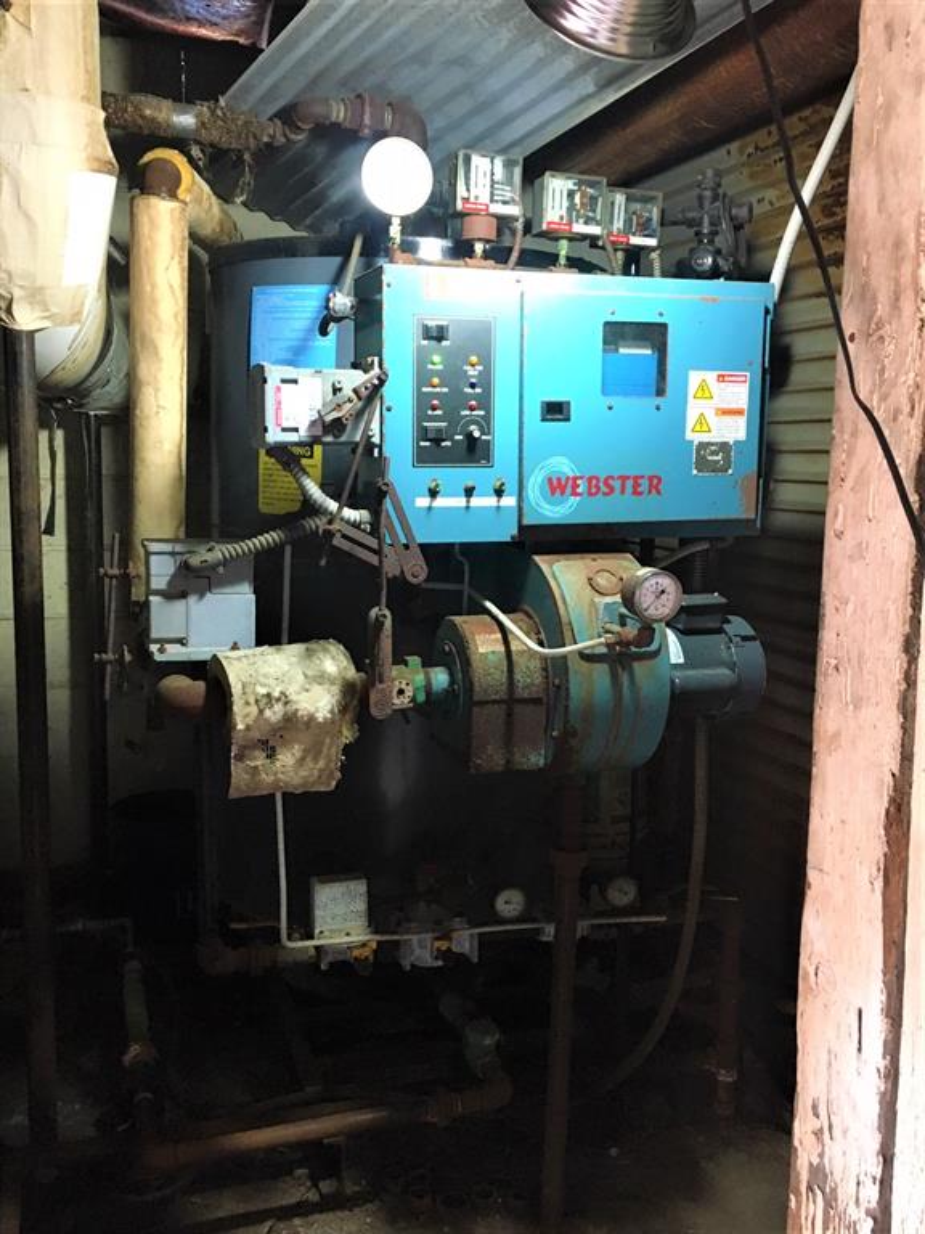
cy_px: 617
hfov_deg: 48.2
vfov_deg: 61.7
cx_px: 462
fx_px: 1033
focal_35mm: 29
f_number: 2.2
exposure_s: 1/30
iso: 160
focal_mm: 4.15
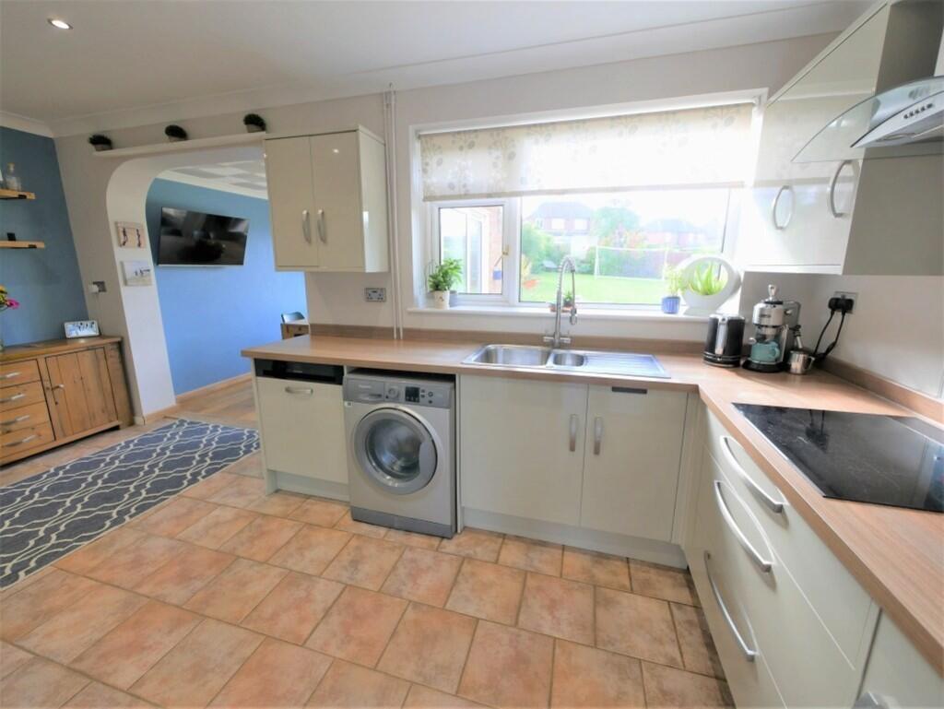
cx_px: 472
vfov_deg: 85.7
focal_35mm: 14
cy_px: 354
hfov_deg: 102.0
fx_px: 382
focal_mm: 7
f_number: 4
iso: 250
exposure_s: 1/60
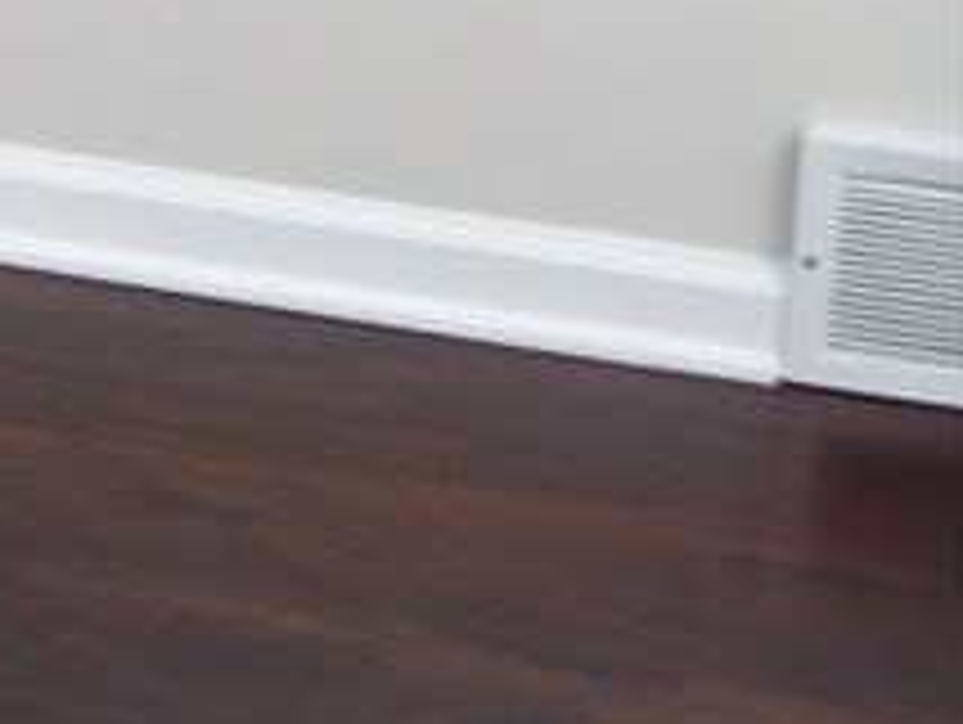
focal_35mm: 153
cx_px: -1332
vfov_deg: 9.3
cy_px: -553
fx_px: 4261
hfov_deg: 10.9
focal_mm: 5.7
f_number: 2.9
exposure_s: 1/30
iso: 101
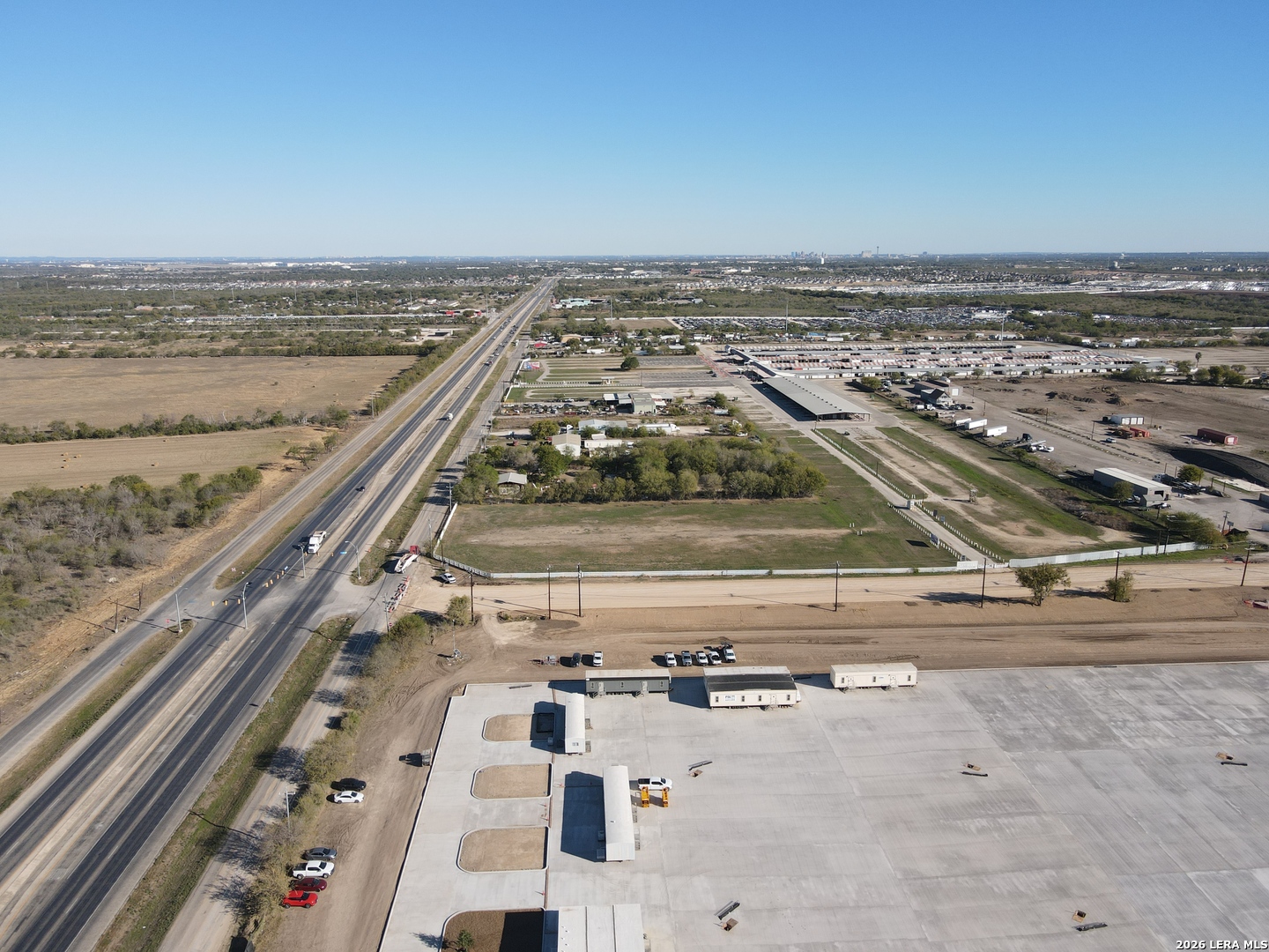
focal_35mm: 24
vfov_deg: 56.8
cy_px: 476
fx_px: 880
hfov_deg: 71.6
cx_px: 634
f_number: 2.8
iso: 100
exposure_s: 1/725
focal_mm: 4.5
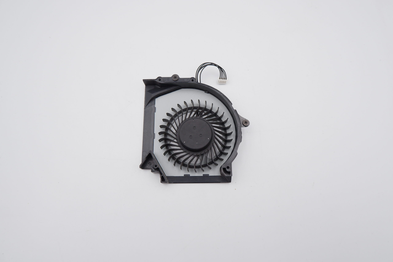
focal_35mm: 23
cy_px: 131
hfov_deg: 76.1
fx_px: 251
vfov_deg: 55.1
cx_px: 196
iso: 800
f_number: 5.6
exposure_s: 1/280
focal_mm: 15
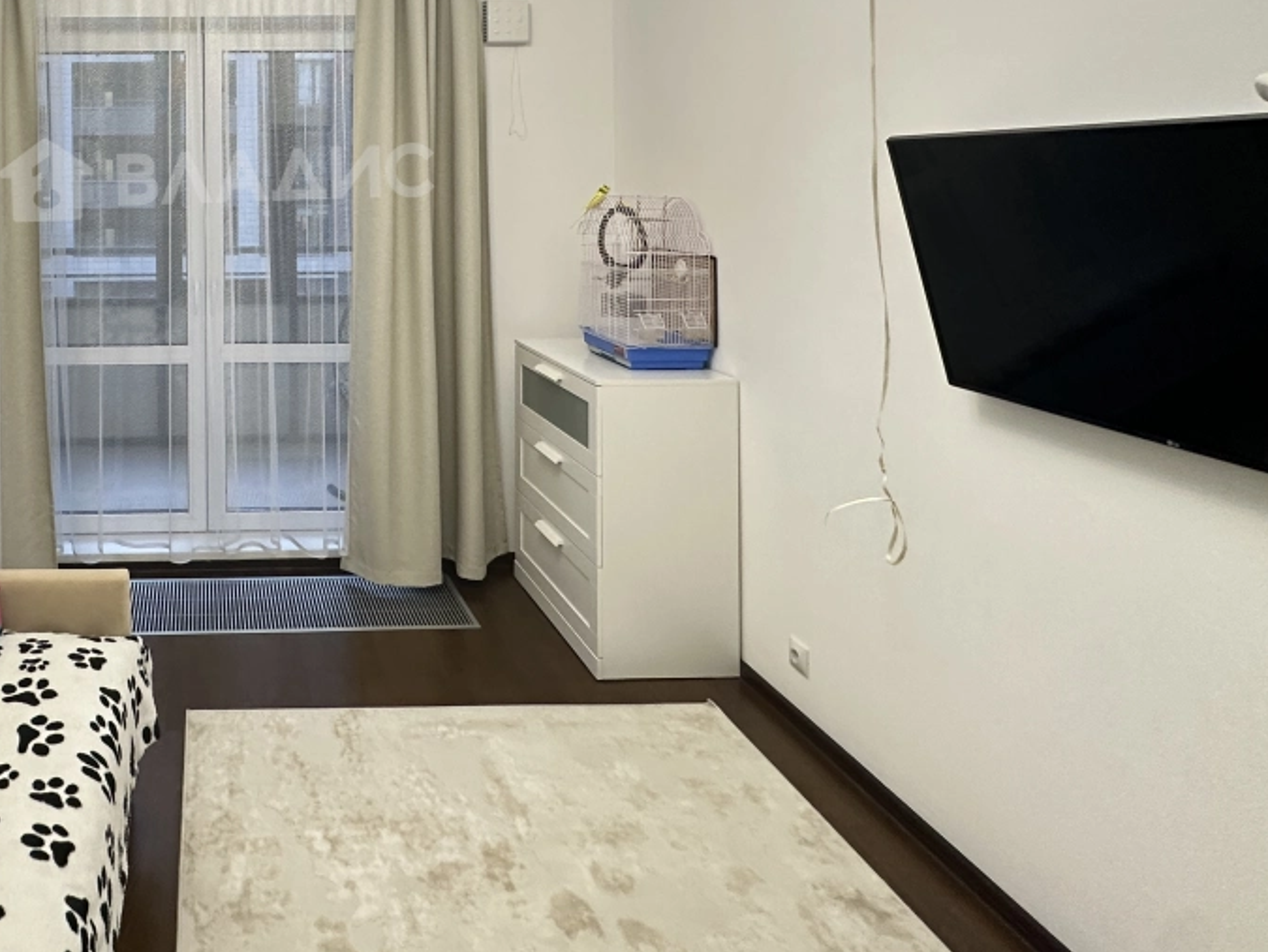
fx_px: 953
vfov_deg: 49.5
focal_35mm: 26
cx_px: 218
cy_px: 172
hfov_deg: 60.7
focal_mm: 2.22
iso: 200
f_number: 2.2
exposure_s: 1/50
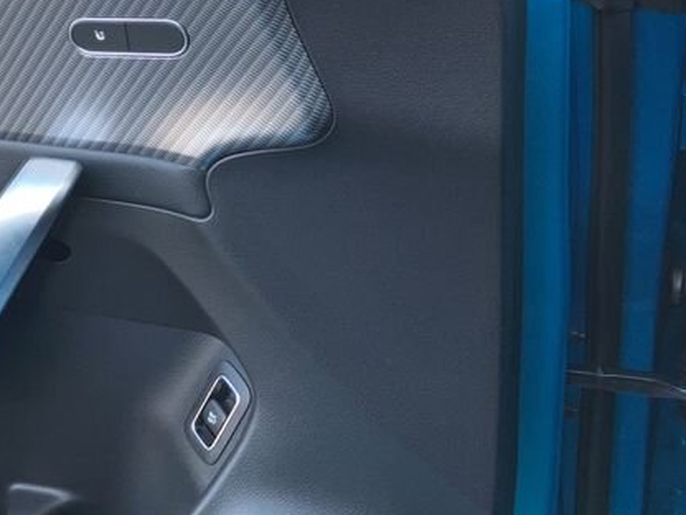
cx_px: 89
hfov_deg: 27.3
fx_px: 1367
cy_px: 120
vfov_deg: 21.1
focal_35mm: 69
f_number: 1.8
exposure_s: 1/121
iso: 20
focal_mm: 3.99
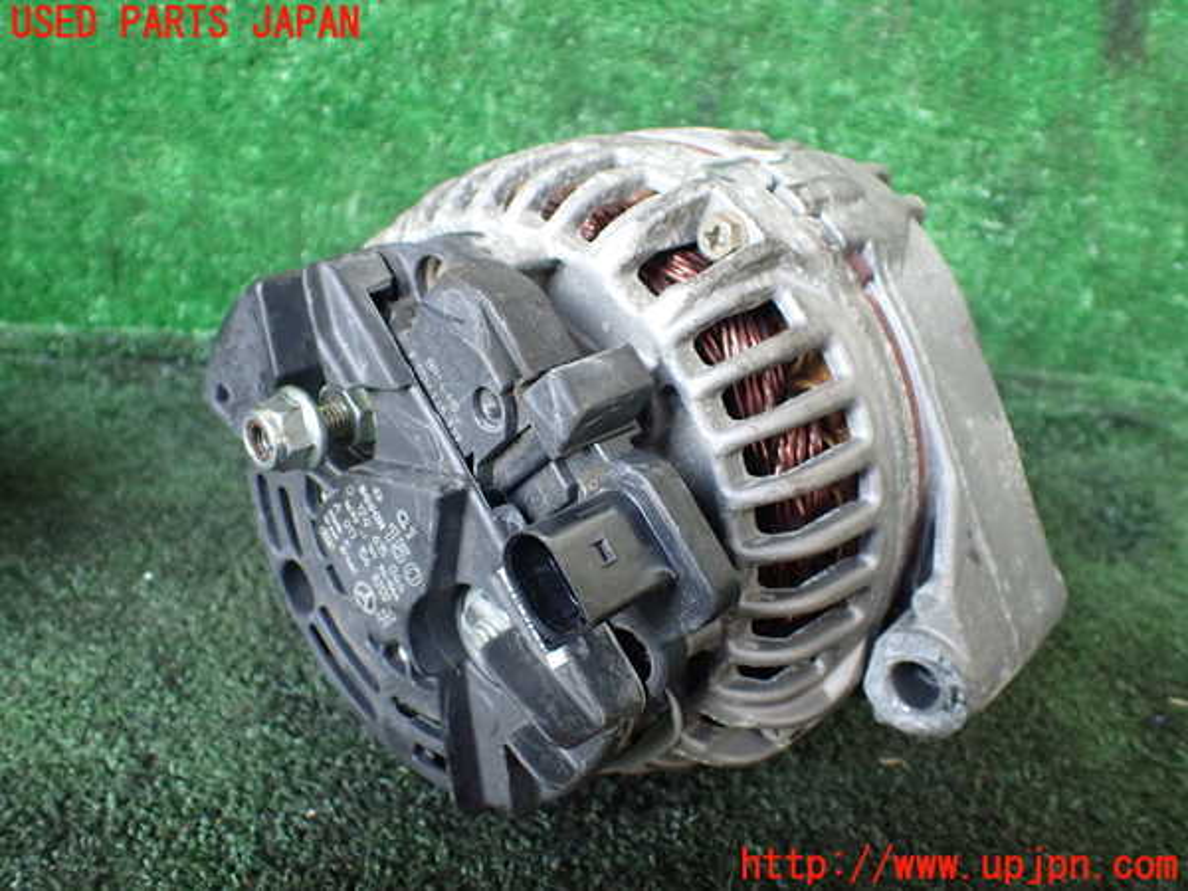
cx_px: 594
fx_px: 1030
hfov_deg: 60.0
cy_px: 446
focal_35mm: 30
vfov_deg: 46.8
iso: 800
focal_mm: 5.4
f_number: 2.3
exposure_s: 1/100
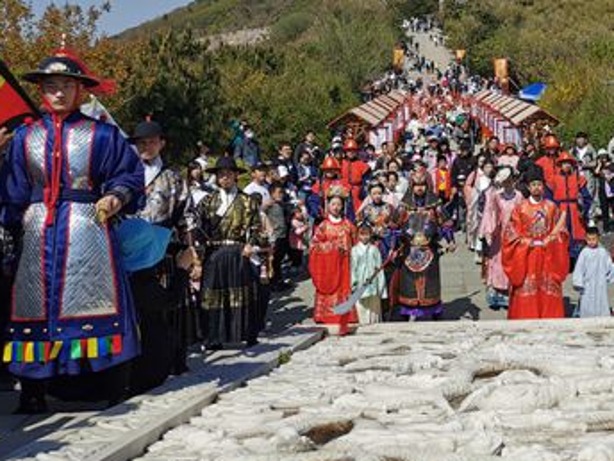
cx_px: 475
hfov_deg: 36.4
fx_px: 905
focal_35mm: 51
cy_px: 122
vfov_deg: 28.2
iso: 50
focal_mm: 5.58
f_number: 1.8
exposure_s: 1/5917
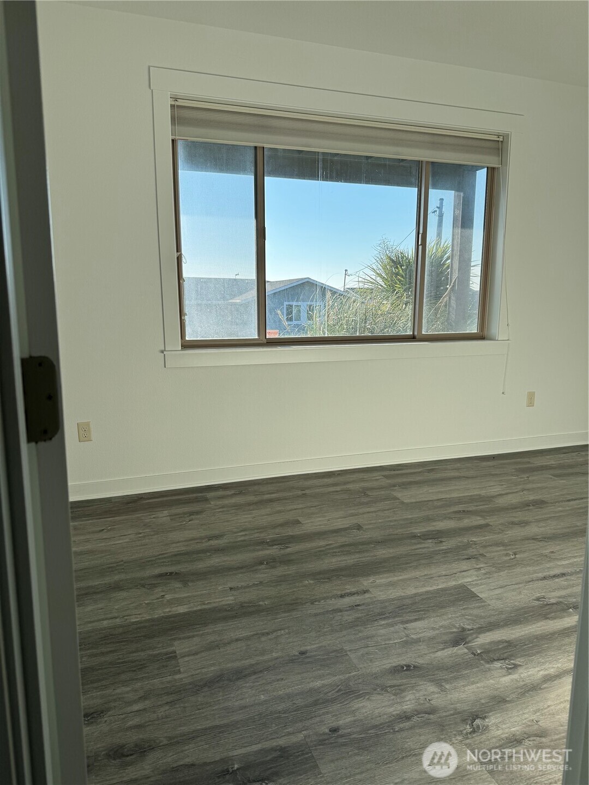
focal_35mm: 24
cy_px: 392
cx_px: 294
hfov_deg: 56.8
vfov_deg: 71.6
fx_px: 544
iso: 80
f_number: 1.78
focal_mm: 6.76
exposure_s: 1/1366
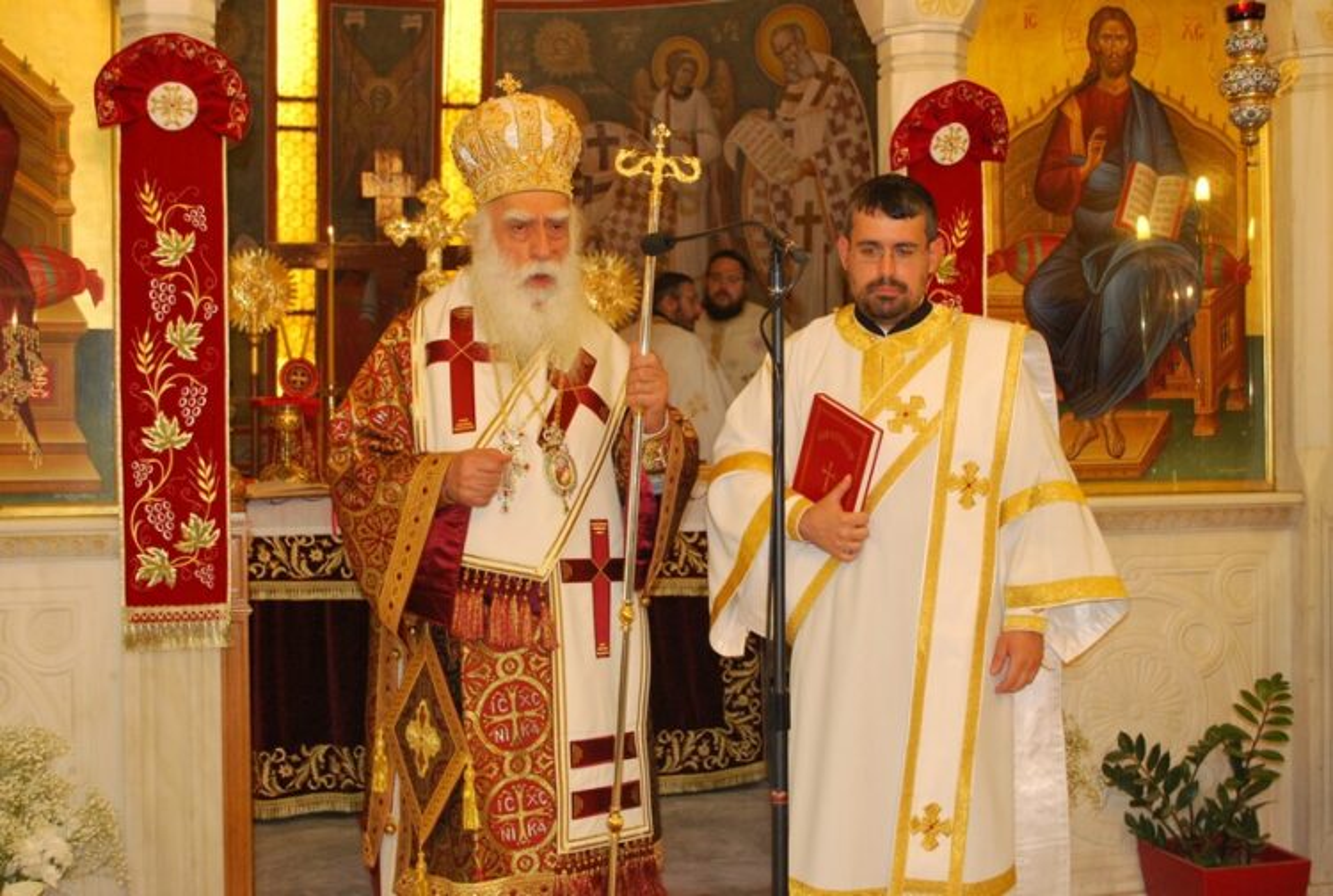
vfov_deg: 32.1
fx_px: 1559
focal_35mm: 42
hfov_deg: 46.3
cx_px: 666
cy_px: 448
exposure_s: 1/60
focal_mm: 28
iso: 800
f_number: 5
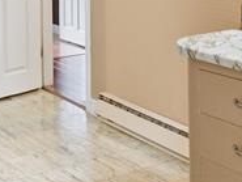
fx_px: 595
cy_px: -65
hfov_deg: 21.3
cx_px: 294
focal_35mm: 85
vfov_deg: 16.3
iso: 100
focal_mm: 16
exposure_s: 1/5
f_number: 6.3
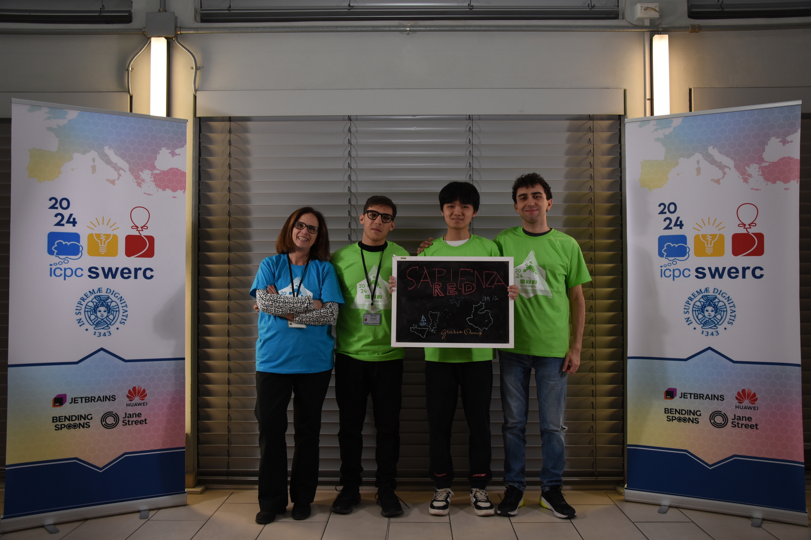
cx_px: 406
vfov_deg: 40.0
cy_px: 270
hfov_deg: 57.2
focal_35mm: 33
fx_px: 743
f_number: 5
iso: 400
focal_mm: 22
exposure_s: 1/80
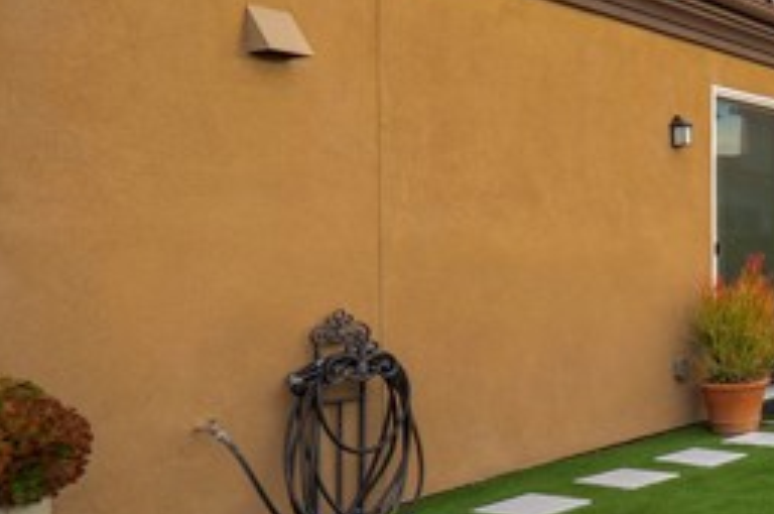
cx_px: 910
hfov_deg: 35.3
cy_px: 266
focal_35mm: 45
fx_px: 966
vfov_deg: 29.8
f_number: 2.2
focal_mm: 12
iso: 50
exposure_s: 1/3200
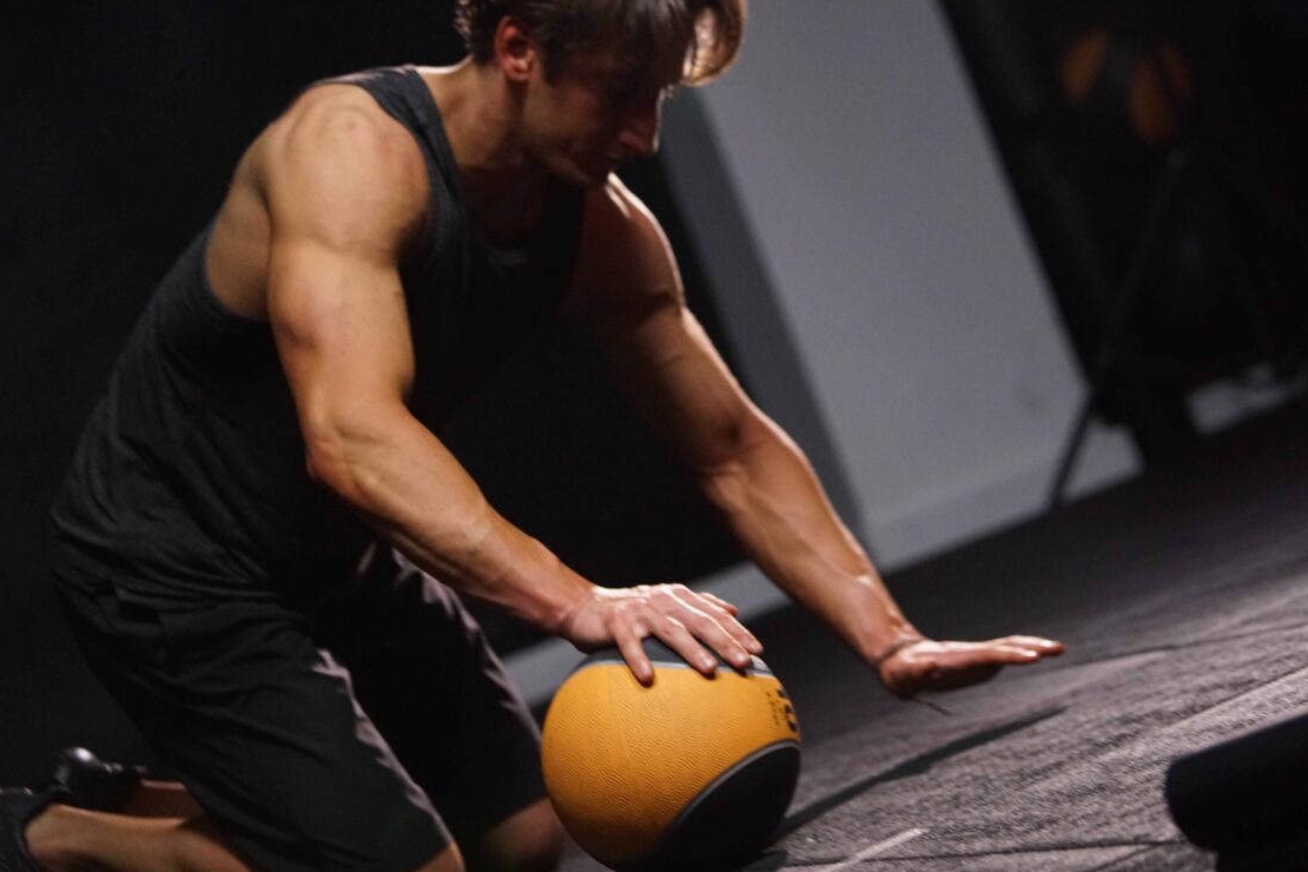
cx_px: 654
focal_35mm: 128
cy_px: 403
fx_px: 4650
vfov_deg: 10.7
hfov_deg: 16.0
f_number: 4
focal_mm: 111
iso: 4000
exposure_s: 1/125
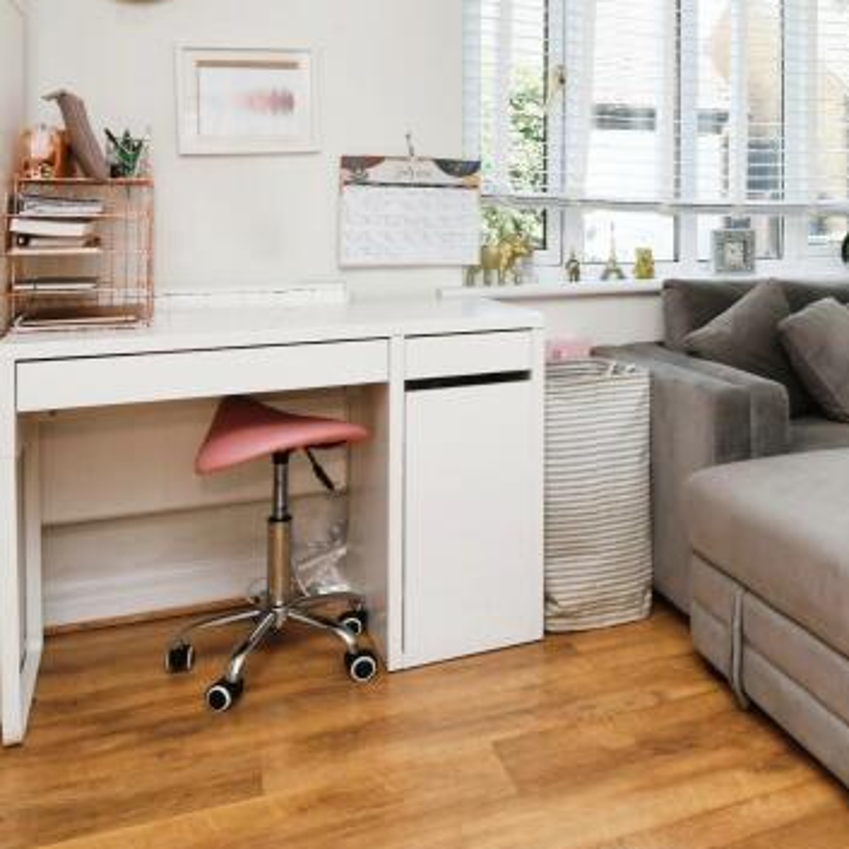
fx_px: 1027
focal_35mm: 37
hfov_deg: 42.7
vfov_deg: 43.4
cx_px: 693
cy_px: 206
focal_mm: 15
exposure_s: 1/60
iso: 400
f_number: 10
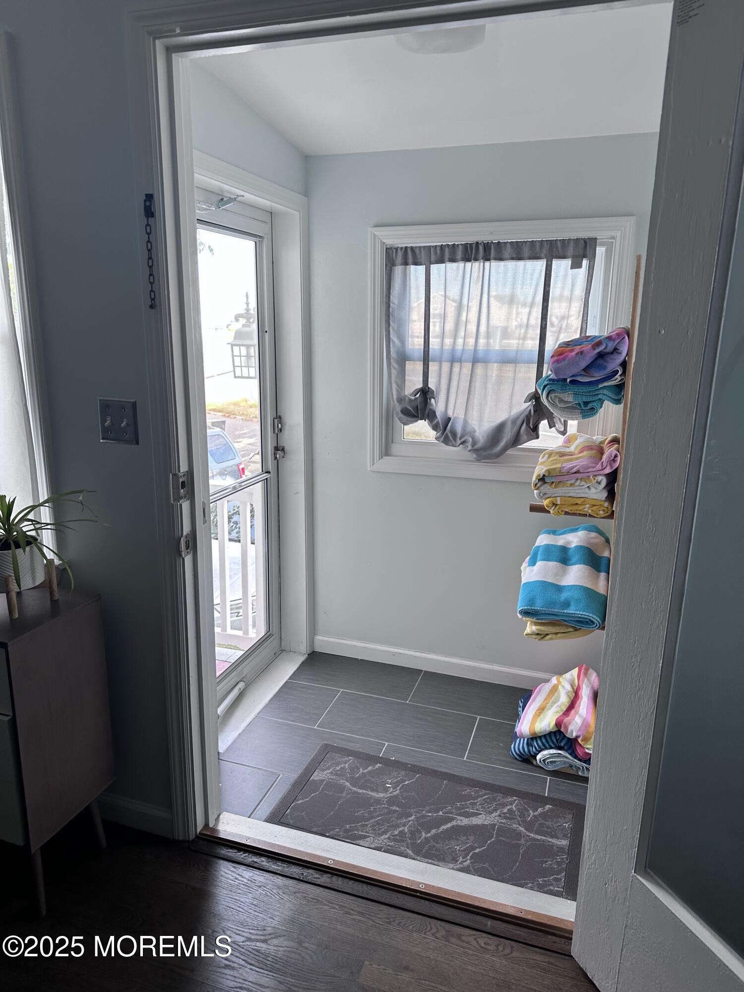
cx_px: 372
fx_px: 688
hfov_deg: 56.8
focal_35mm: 24
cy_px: 496
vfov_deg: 71.6
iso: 80
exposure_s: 1/121
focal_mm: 6.86
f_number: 1.78
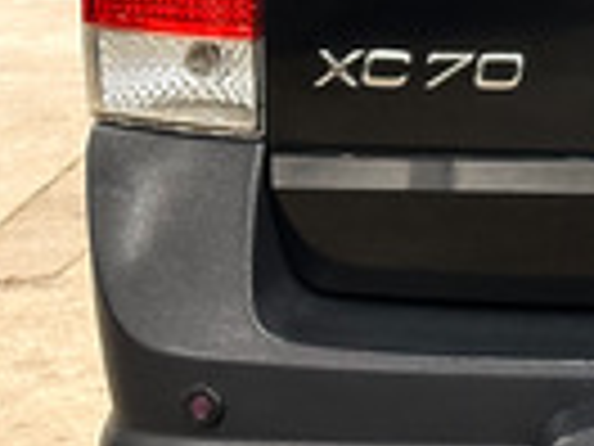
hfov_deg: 8.6
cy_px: -117
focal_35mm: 218
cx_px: 1184
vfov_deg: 6.8
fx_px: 3741
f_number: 1.8
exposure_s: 1/35
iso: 200
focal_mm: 6.86
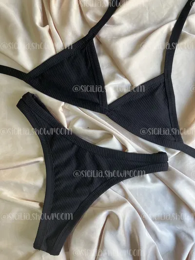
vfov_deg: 67.3
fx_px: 195
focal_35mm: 26
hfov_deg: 53.1
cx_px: 98
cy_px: 130
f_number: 1.6
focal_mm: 5.1
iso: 100
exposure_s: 1/100
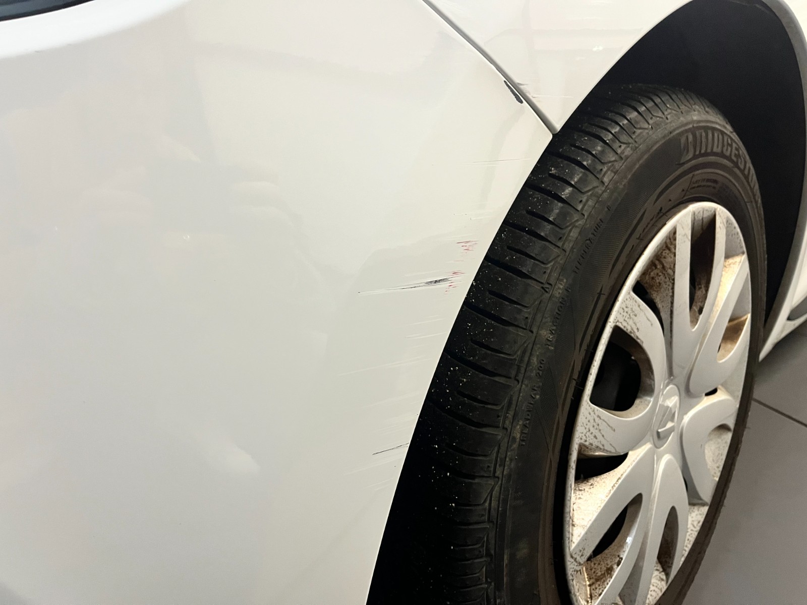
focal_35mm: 26
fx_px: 606
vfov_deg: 53.1
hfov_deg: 67.3
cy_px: 302
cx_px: 404
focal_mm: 5.1
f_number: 1.6
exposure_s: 1/33
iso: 400
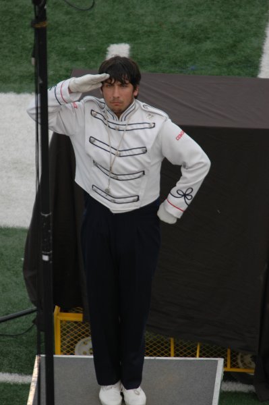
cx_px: 134
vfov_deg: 3.4
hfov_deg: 2.3
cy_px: 202
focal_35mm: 600
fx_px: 6736
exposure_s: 1/160
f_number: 5.6
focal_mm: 400
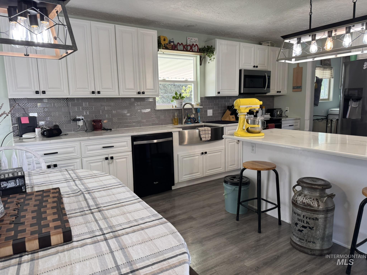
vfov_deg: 56.8
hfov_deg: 71.6
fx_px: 254
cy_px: 138
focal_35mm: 24
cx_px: 184
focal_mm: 6.76
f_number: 1.78
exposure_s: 1/120
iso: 125
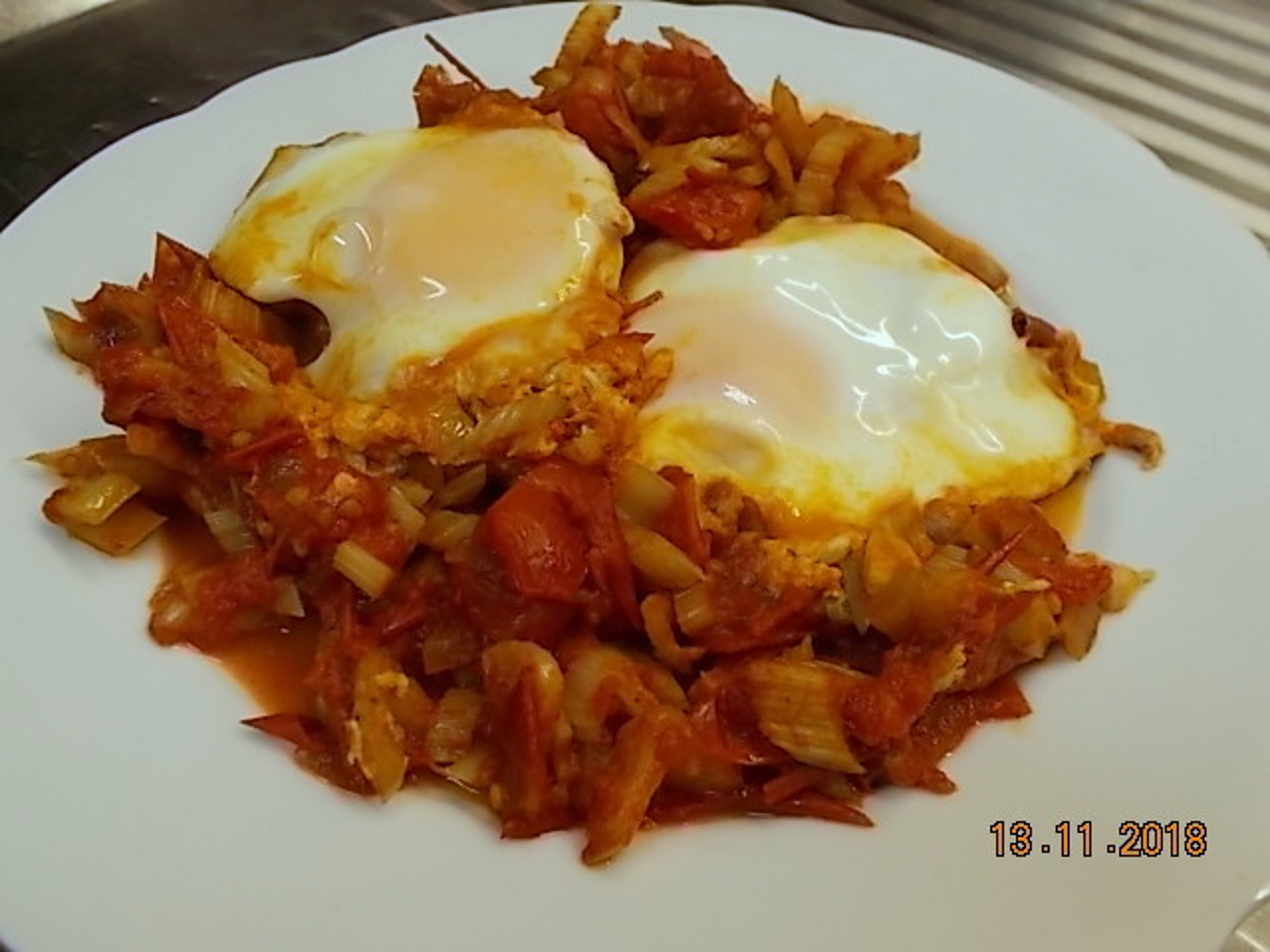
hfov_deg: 60.0
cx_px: 635
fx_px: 1101
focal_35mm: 30
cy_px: 476
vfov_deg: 46.8
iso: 80
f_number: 3.4
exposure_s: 1/40
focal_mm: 5.3
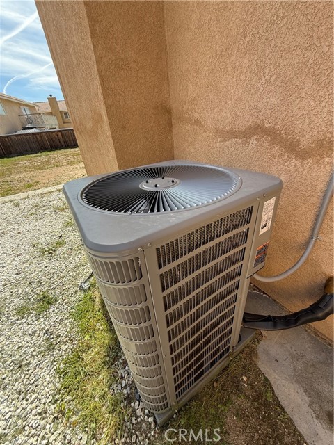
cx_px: 167
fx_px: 180
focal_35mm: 14
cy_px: 222
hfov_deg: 85.7
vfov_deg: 102.1
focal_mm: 2.22
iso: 50
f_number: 2.2
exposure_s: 1/355
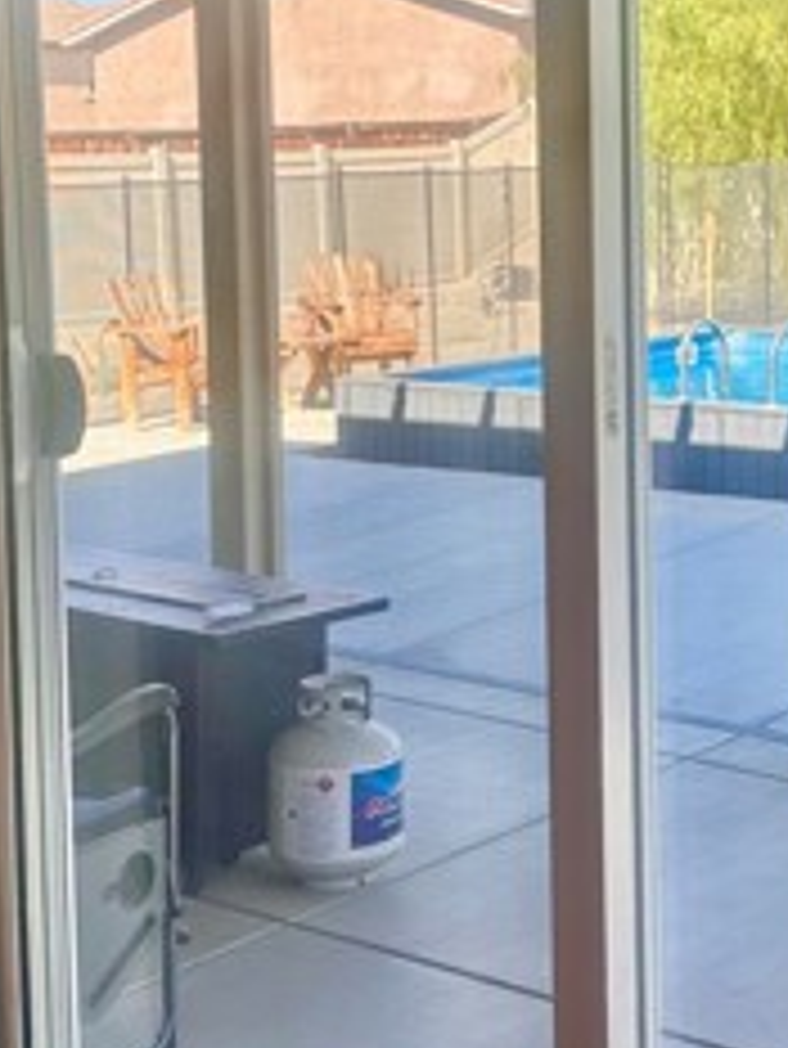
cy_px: 319
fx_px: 2001
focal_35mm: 66
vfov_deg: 29.1
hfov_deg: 22.0
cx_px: 630
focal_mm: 6.86
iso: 80
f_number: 1.78
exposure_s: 1/630
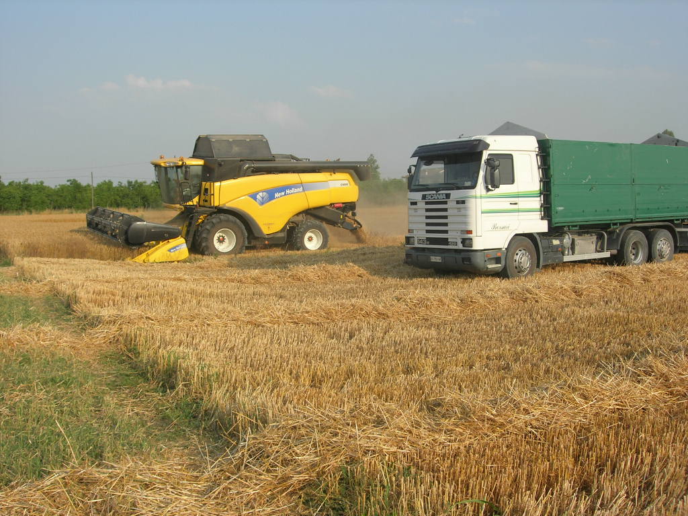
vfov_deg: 37.7
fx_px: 755
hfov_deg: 49.0
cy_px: 258
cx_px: 344
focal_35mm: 38
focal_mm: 7.8
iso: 64
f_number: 4.8
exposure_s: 1/429
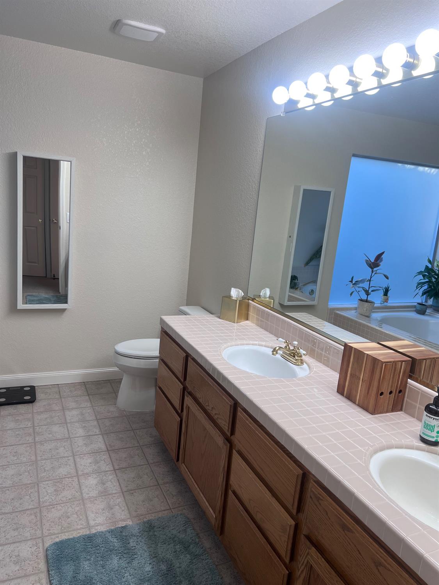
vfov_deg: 67.3
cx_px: 220
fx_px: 440
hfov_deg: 53.1
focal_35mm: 26
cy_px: 292
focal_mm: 5.7
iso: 50
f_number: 1.5
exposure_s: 1/120
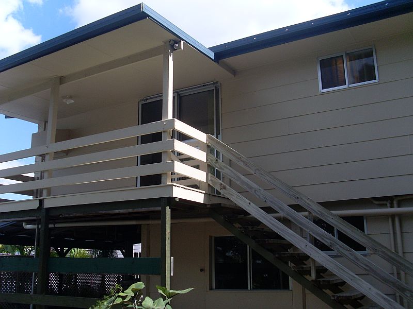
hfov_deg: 49.0
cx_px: 206
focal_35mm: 38
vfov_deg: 37.7
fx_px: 453
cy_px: 154
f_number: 7.7
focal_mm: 6.3
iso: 80
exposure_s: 1/180
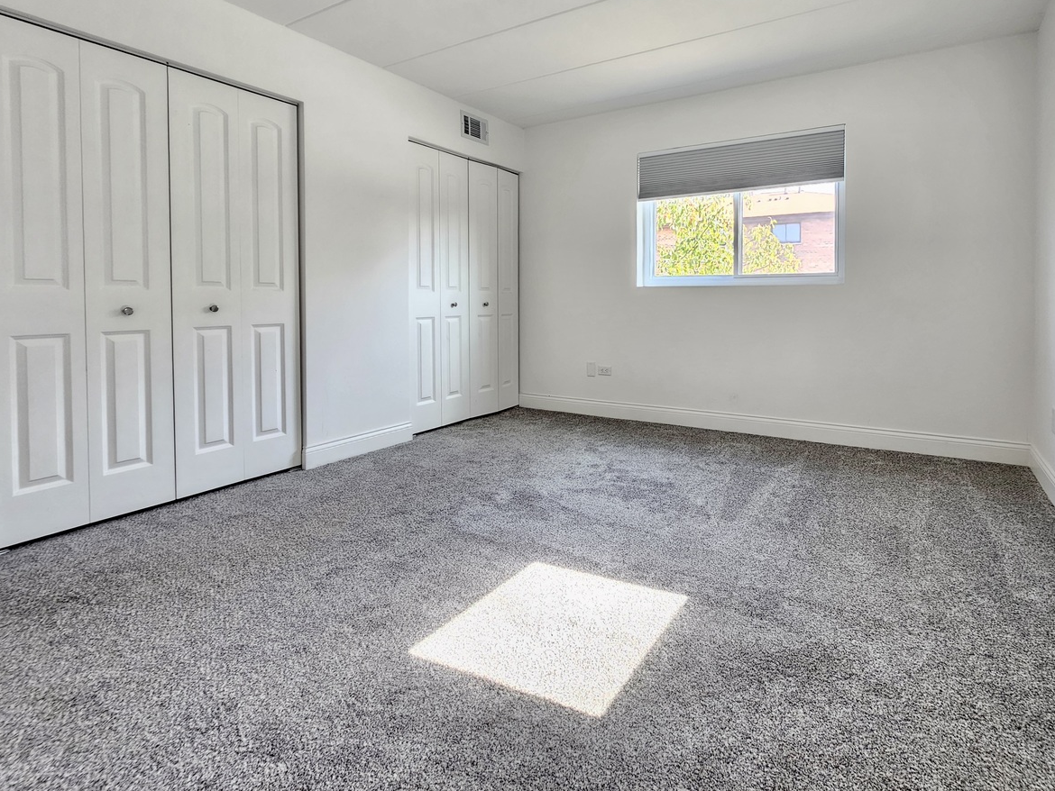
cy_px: 307
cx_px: 610
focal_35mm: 16
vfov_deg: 77.0
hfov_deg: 93.7
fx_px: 488
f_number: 2.2
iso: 125
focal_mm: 2.2
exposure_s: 1/60
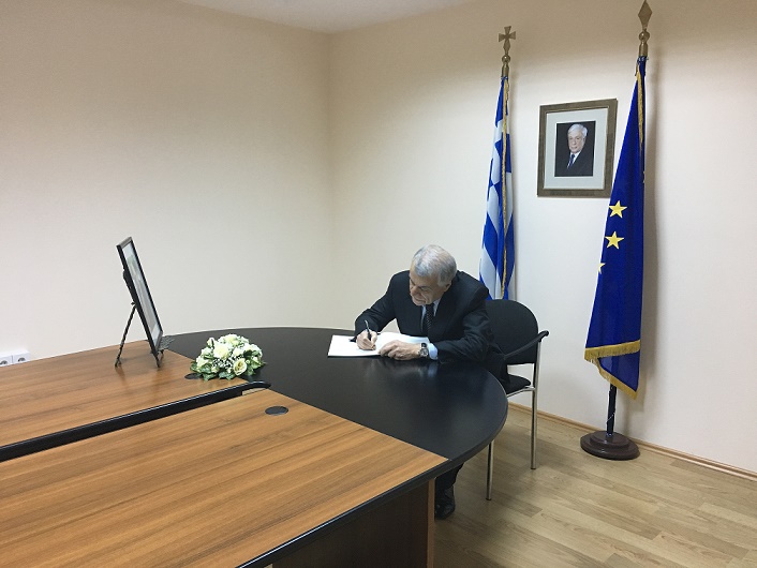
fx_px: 634
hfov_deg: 61.6
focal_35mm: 29
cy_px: 284
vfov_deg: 48.3
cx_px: 378
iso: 160
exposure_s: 1/33
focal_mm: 4.15
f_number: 2.2
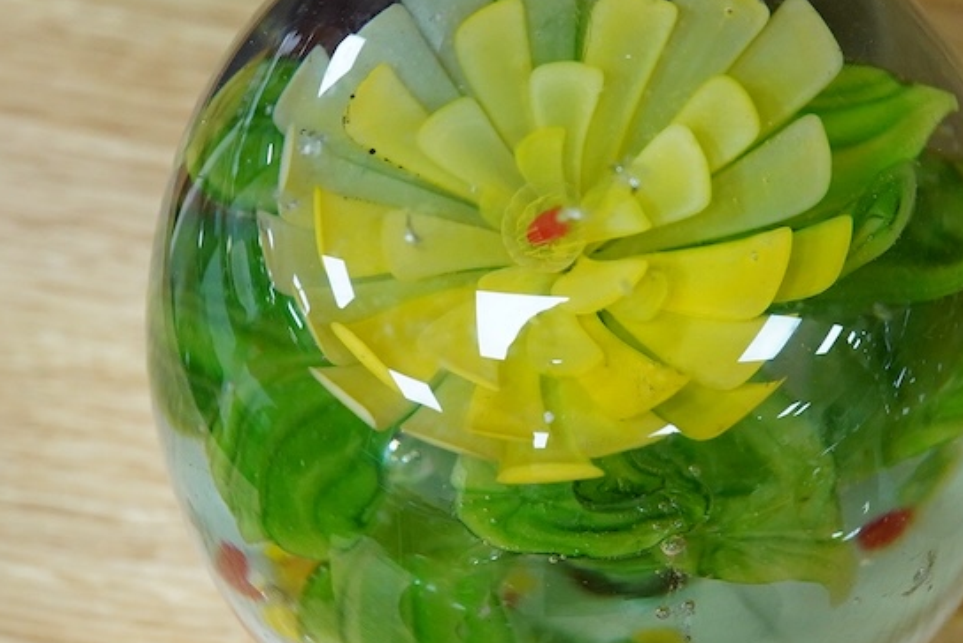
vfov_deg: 14.7
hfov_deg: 21.9
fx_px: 2488
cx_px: 608
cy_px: 252
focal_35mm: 93
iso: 2500
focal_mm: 30
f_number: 7.1
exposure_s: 1/160
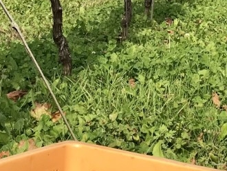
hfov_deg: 16.1
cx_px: 132
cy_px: -7
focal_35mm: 122
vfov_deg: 12.0
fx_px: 801
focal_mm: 4
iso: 20
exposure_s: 1/1030
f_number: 1.8
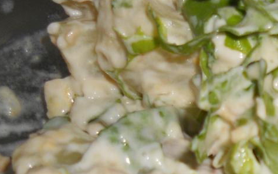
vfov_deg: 14.4
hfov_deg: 21.0
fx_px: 659
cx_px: 387
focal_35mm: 87
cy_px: 220
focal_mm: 4.9
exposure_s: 1/25
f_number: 8
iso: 80
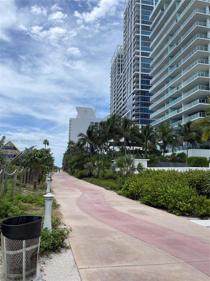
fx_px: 210
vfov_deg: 67.3
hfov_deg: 53.1
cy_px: 140
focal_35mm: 26
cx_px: 105
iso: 32
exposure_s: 1/5618
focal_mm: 5.1
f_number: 1.6
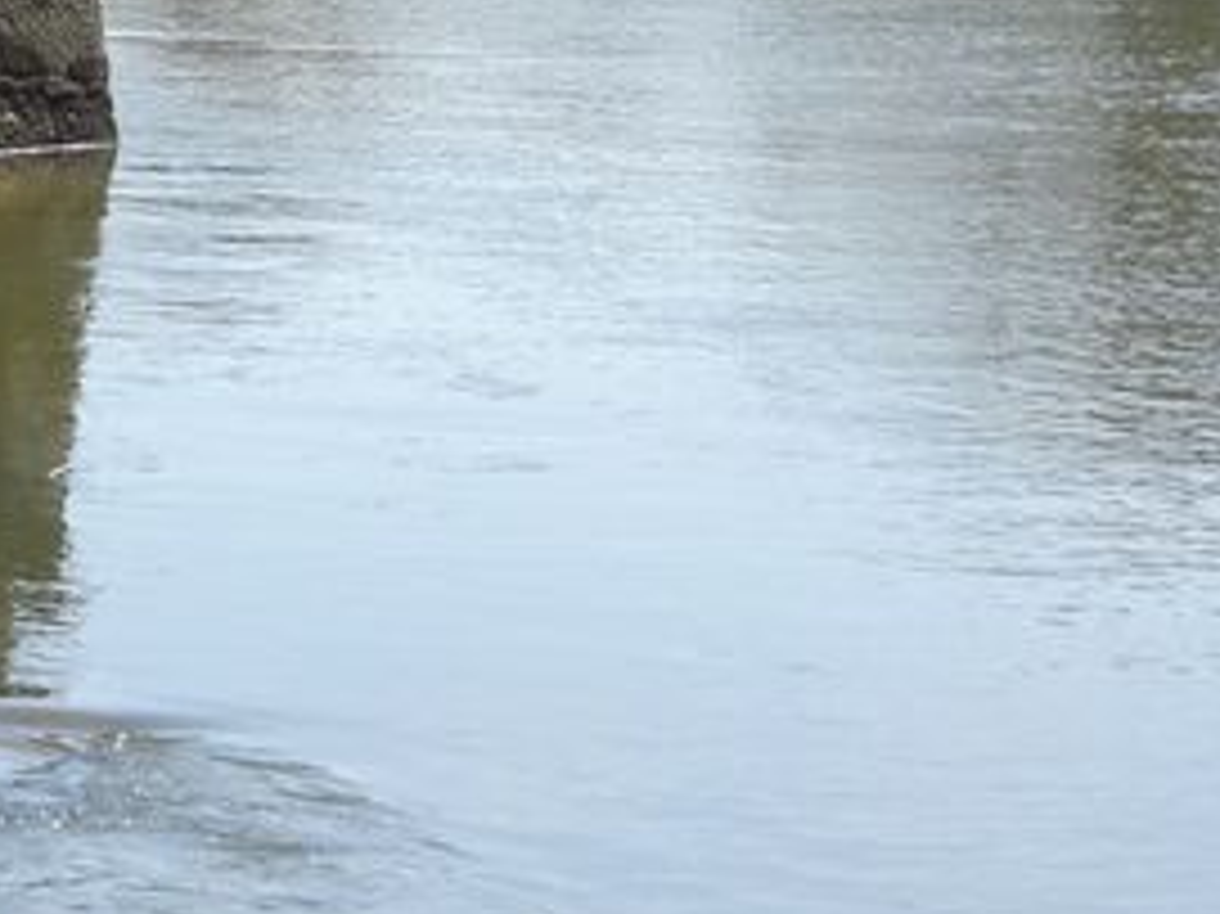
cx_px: -131
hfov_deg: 7.4
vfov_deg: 5.5
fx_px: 9371
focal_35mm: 266
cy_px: -410
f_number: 5
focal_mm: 15.45
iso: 80
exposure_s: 1/320
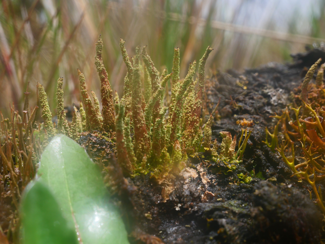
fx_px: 732
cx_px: 162
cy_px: 122
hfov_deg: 25.0
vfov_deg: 18.9
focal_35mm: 78
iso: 200
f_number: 14
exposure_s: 1/160
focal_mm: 39
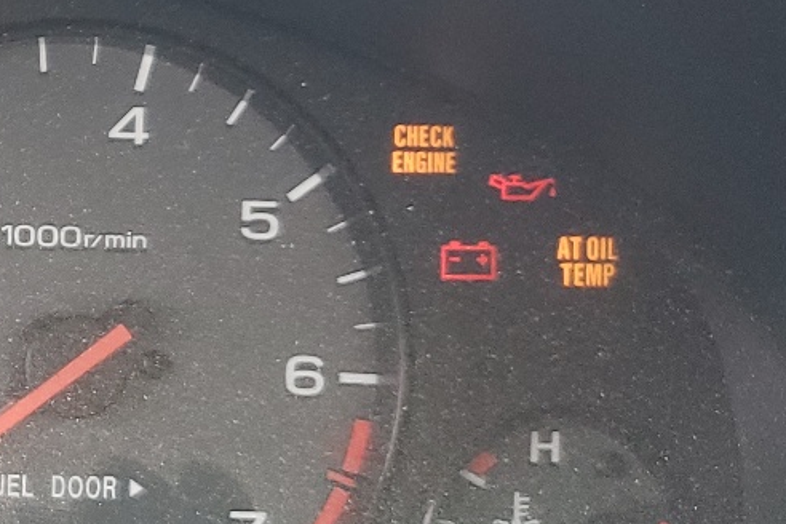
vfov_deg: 15.5
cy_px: 288
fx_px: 1921
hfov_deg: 19.9
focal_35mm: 88
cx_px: -406
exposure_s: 1/60.2
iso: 92
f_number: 1.5
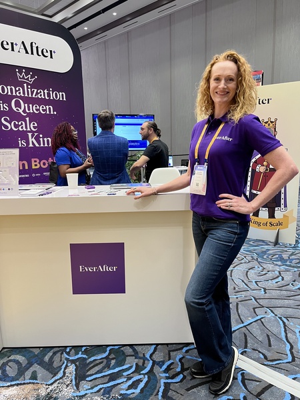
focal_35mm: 26
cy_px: 200
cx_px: 150
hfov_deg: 53.1
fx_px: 300
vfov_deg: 67.3
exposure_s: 1/54
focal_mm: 5.1
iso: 160
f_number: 1.6
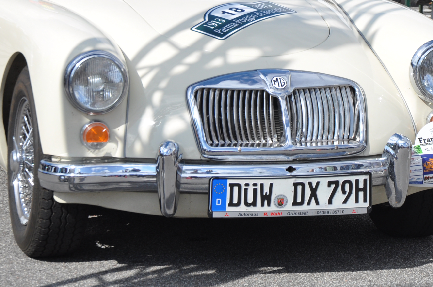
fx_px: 2306
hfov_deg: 10.7
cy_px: 43
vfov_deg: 7.1
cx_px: 229
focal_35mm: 192
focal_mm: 70
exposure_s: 1/500
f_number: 8
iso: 200
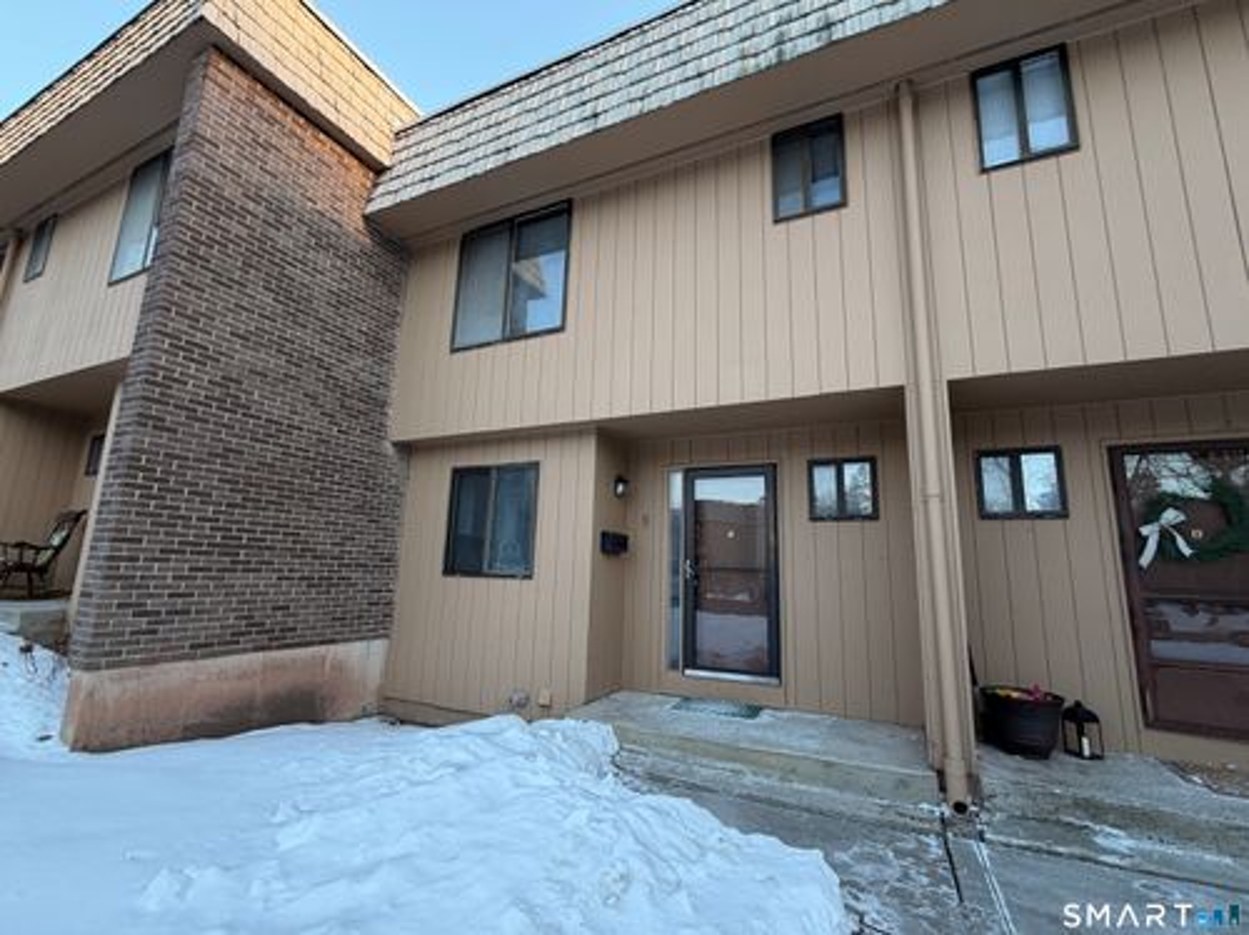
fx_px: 505
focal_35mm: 14
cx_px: 624
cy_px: 468
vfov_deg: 85.6
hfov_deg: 102.1
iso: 64
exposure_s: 1/121
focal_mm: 2.22
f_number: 2.2
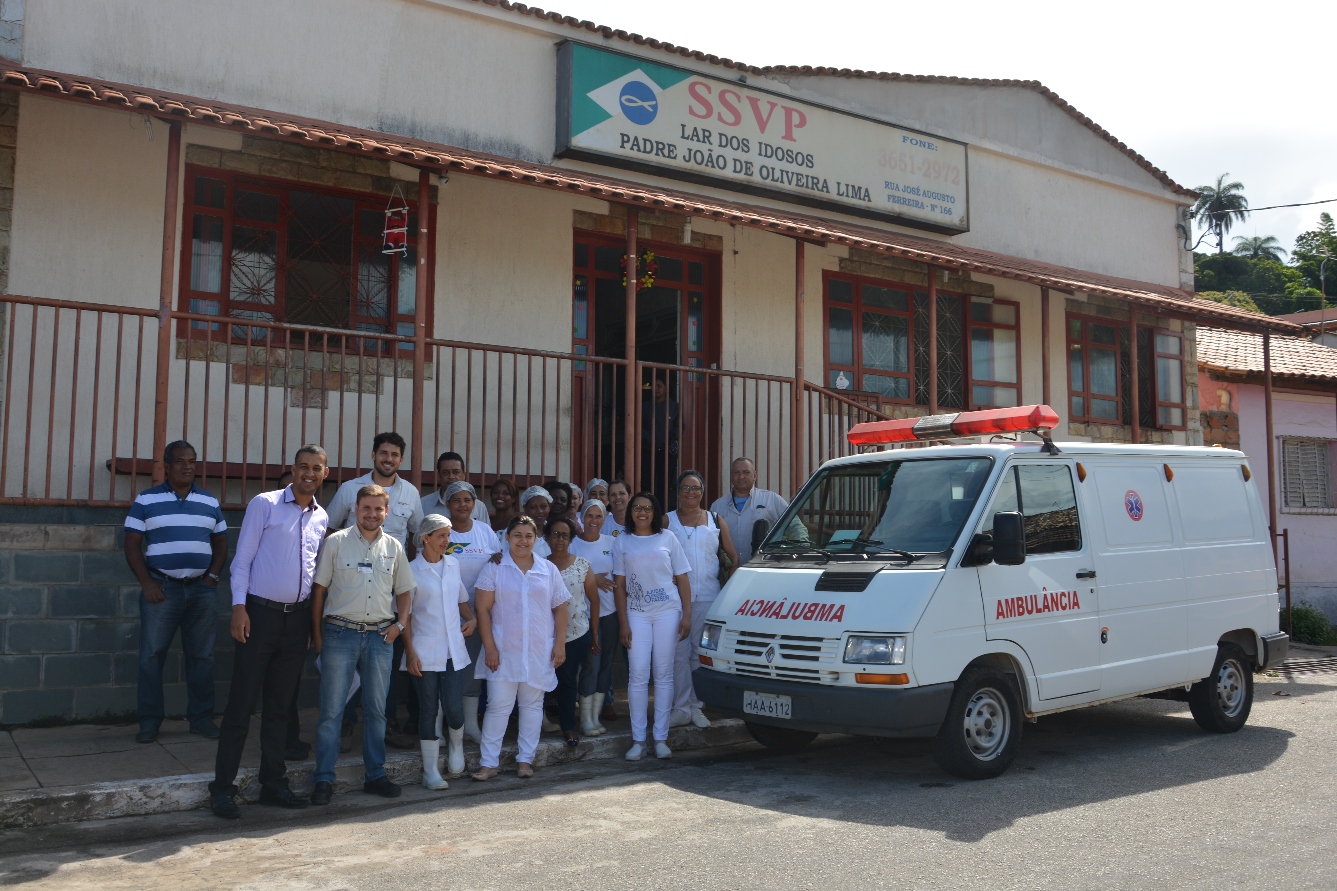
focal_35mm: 33
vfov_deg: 40.0
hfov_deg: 57.2
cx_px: 668
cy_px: 446
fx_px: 1225
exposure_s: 1/200
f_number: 8
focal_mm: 22
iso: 100
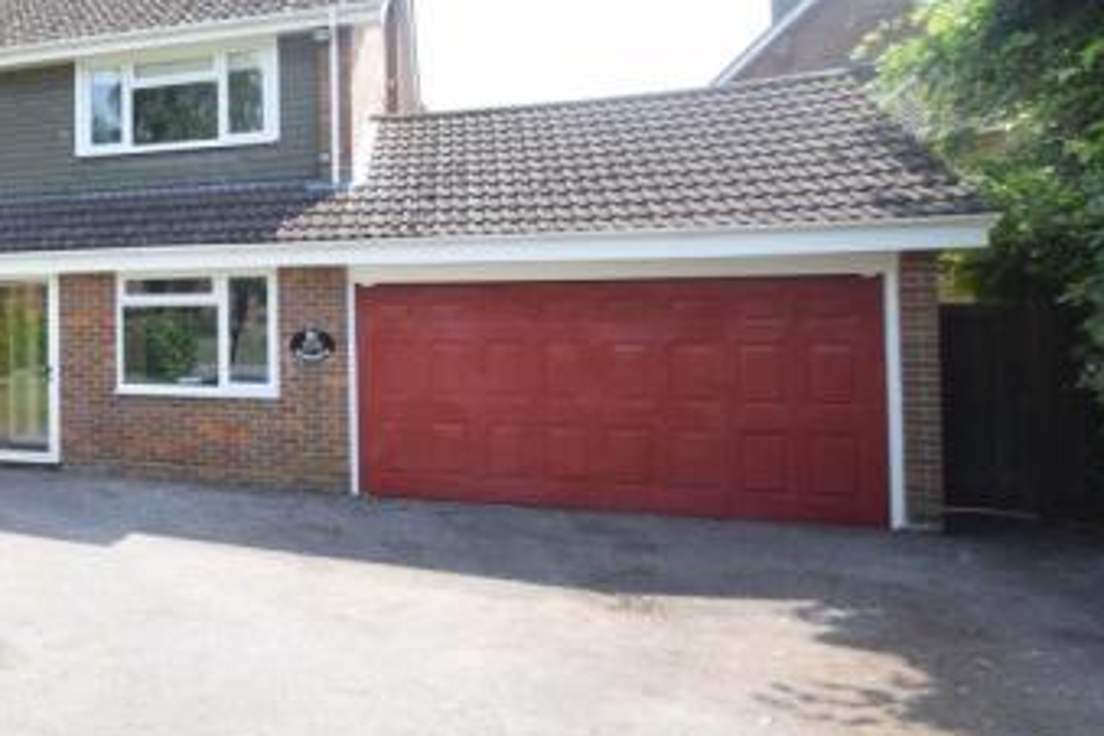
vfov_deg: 44.2
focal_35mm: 29
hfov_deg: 53.7
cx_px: 67
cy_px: 239
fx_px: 889
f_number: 8
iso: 220
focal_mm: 10
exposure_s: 1/250
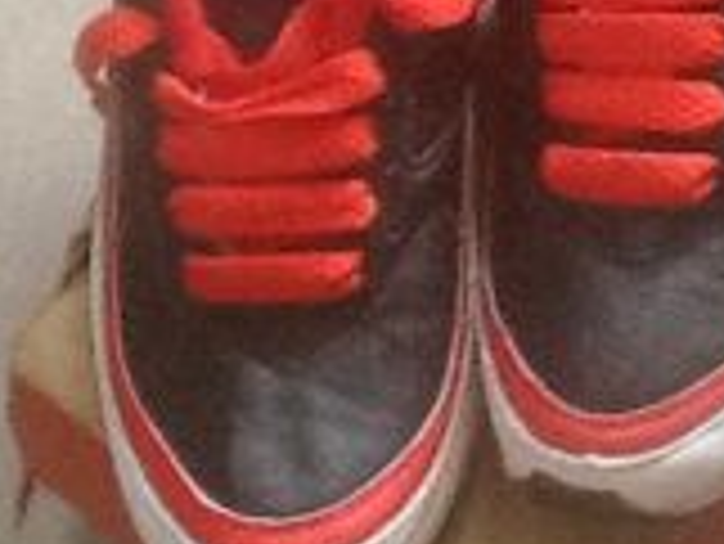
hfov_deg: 14.9
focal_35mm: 131
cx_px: 639
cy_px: 121
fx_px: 2742
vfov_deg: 11.3
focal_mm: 2.03
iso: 250
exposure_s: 1/30
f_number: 2.4
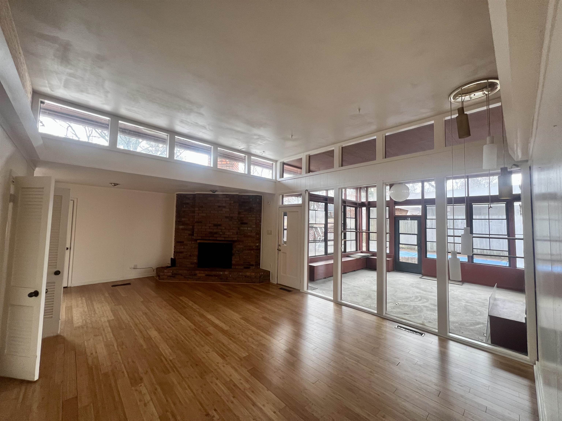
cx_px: 281
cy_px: 210
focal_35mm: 13
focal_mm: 1.57
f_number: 1.8
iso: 160
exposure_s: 1/99
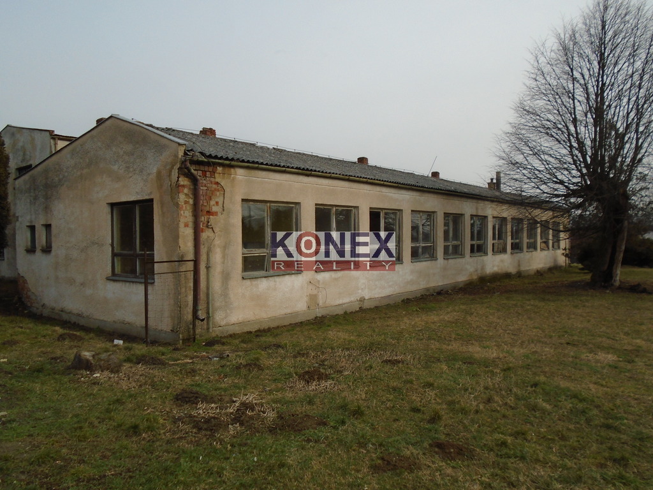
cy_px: 245
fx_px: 490
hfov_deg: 67.3
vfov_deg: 53.1
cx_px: 326
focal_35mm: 26
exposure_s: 1/800
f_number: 3.2
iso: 100
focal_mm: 4.6
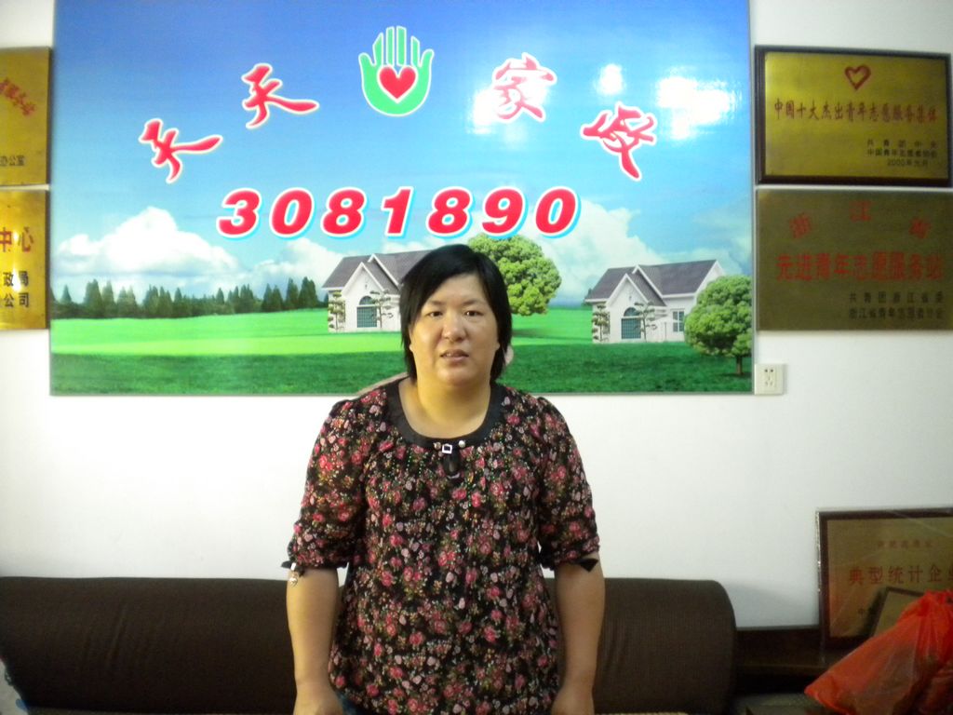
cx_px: 476
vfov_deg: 40.7
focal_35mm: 35
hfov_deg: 52.6
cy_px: 358
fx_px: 964
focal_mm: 6.3
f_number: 3.1
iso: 528
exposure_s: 1/8.8
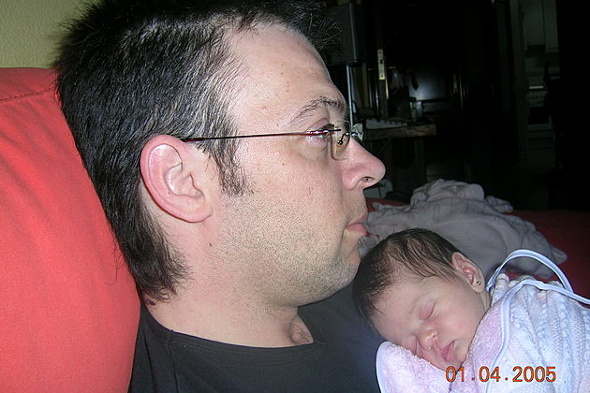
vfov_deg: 35.9
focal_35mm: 37
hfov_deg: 51.9
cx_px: 298
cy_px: 196
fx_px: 606
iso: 50
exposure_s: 1/60.1
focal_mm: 5.4
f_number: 2.8
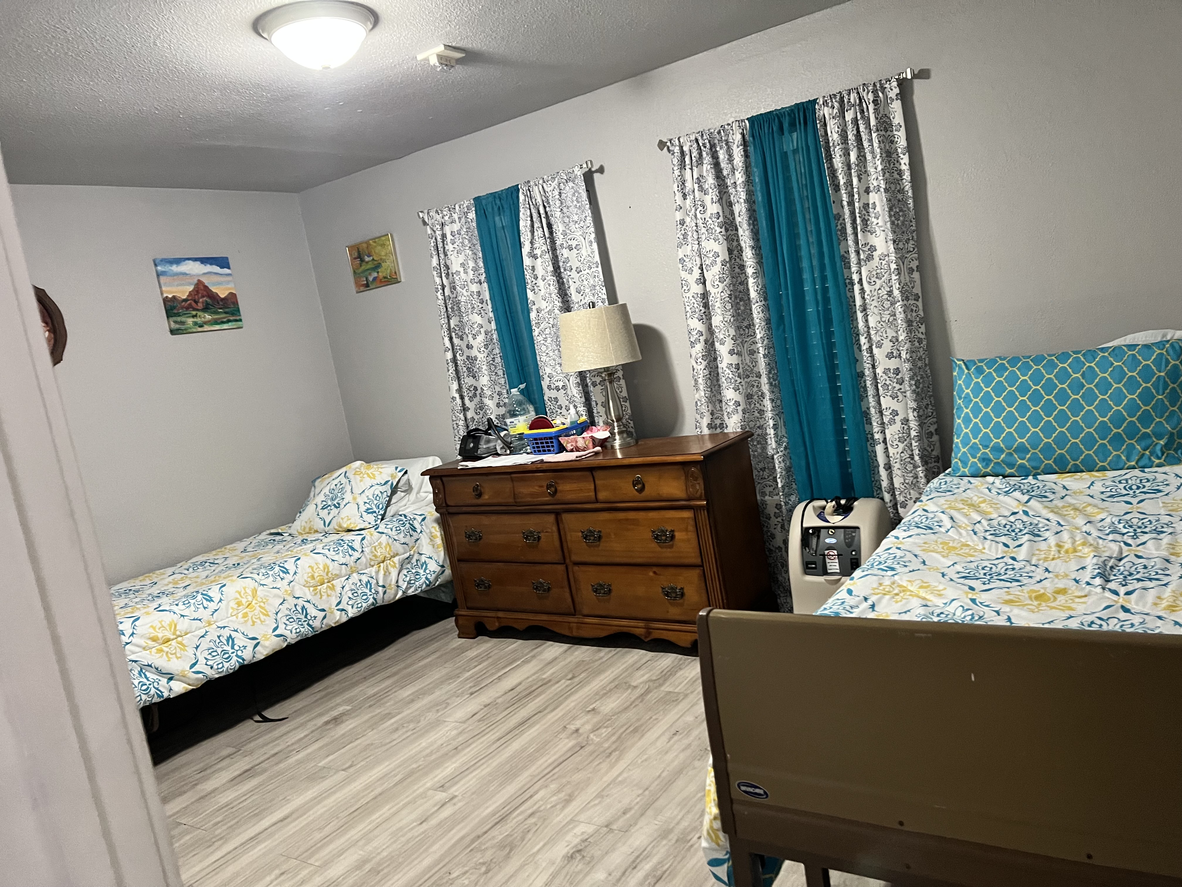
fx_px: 888
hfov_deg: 67.3
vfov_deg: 53.1
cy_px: 444
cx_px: 591
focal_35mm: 26
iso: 500
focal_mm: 5.7
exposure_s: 1/60
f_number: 1.5
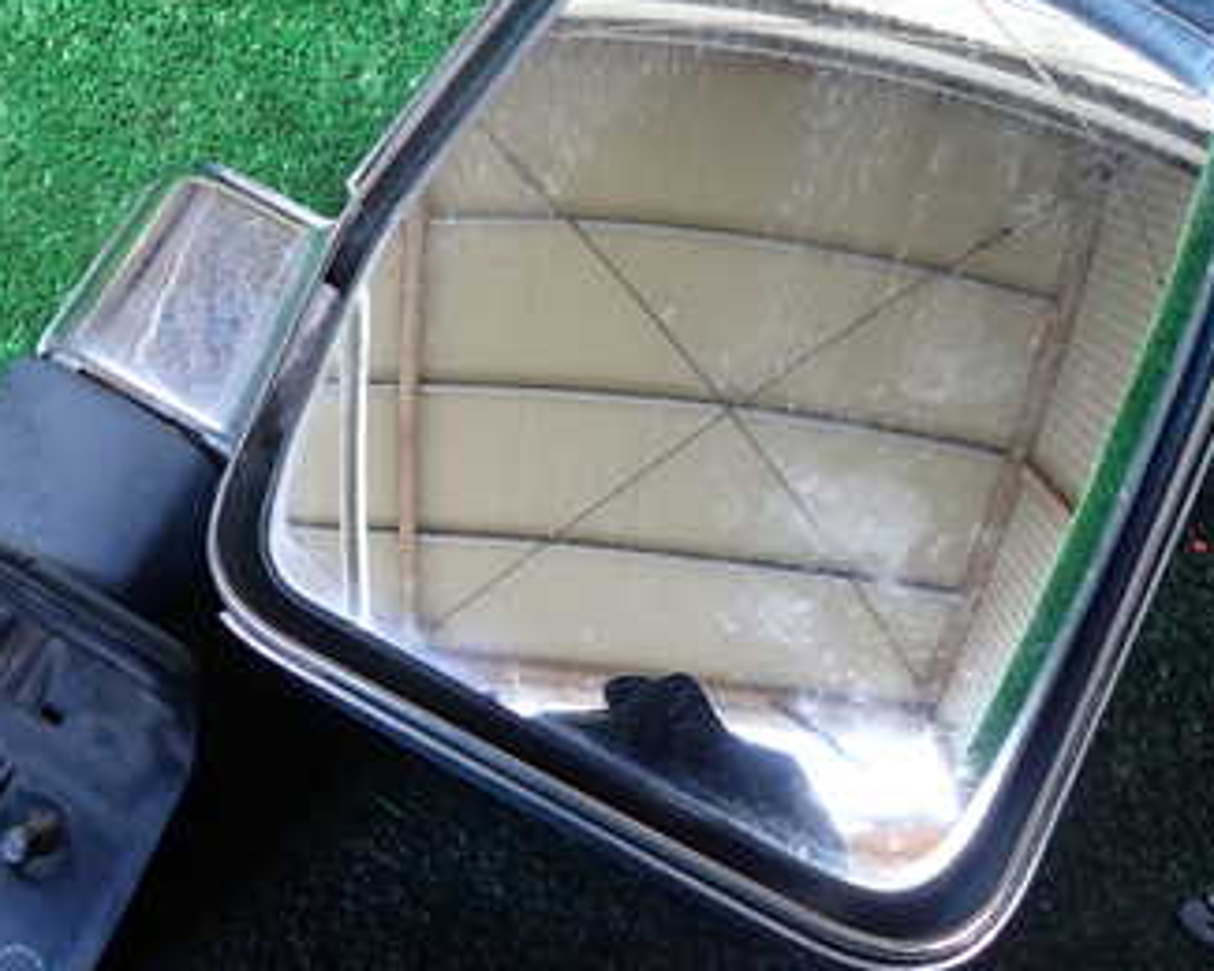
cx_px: 445
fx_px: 1617
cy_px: 317
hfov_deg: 40.8
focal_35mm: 45
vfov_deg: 33.1
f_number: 2
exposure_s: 1/60
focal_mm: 4.5
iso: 125
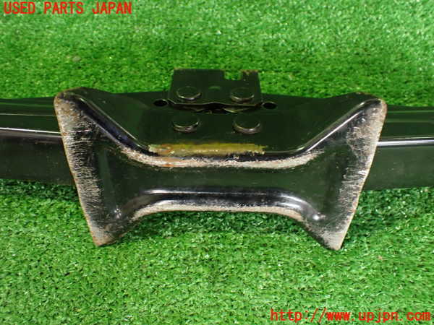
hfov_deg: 60.0
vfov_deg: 46.8
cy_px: 162
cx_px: 217
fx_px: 376
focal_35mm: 30
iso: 1000
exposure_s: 1/30
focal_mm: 5.4
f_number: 2.3
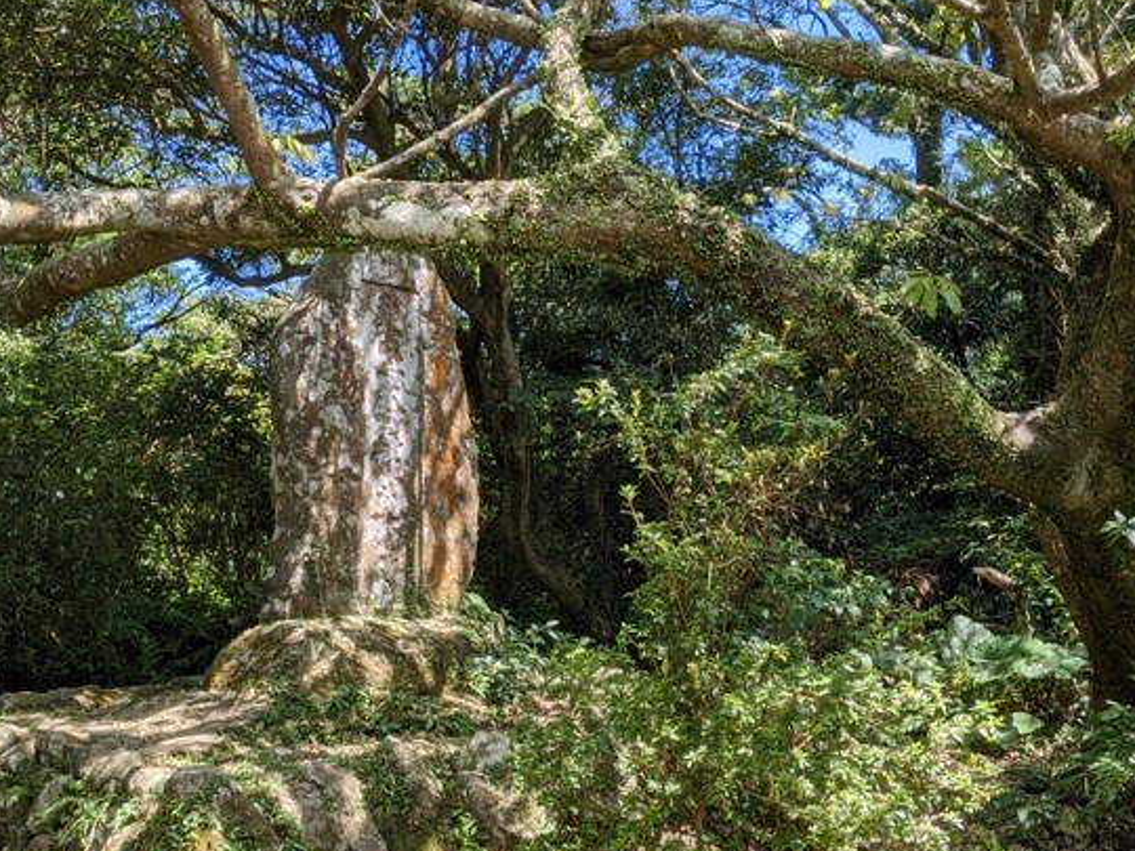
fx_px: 1312
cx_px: 565
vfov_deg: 36.0
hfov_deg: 46.8
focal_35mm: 40
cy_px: 403
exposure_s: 1/806
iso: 50
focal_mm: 4.38
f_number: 1.73
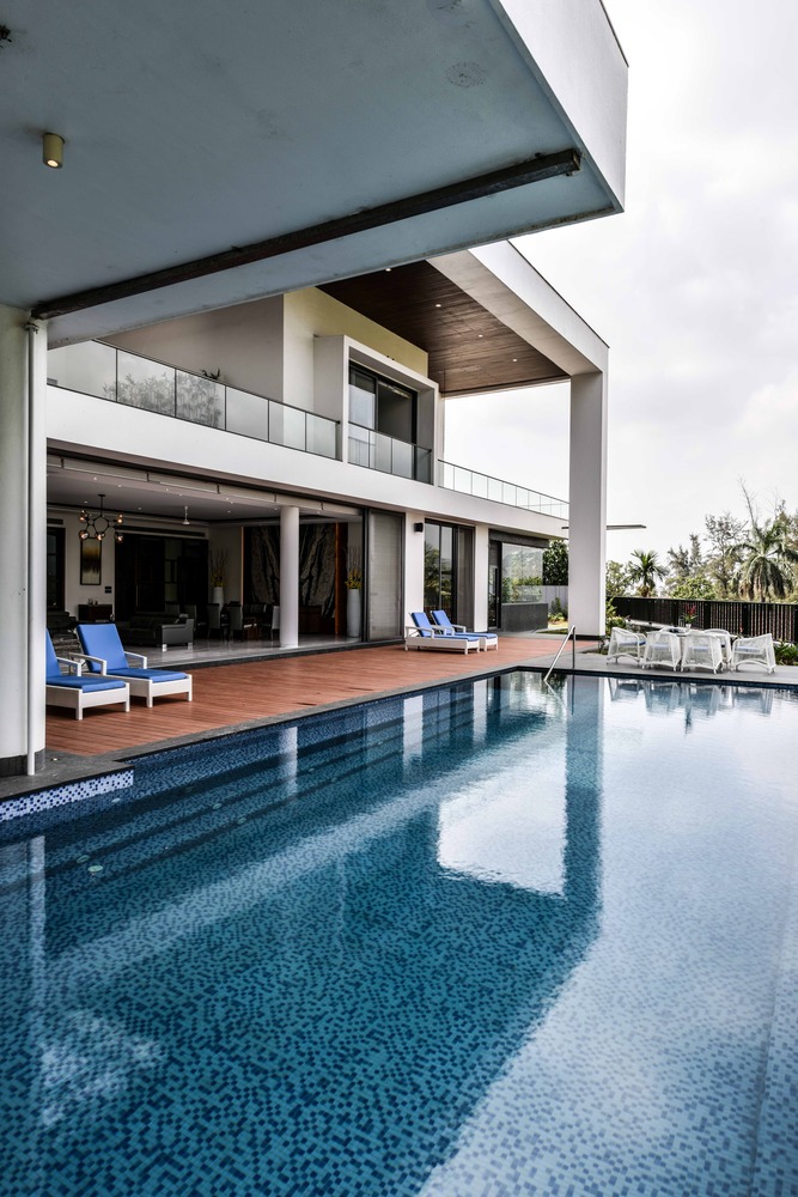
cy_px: 598
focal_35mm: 22
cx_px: 399
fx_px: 731
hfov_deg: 57.2
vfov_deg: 78.6
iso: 31
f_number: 14
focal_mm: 22
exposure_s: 1/15
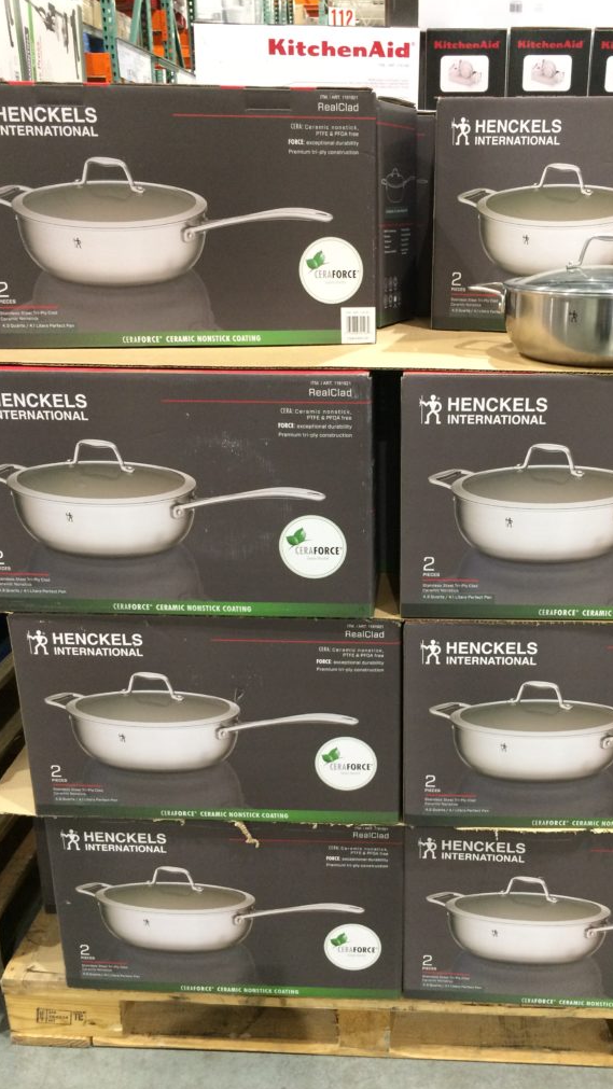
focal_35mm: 32
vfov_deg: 61.0
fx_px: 924
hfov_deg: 36.4
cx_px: 393
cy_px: 542
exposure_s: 1/30
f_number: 2.2
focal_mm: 4.15
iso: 125
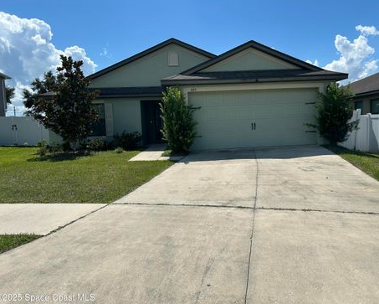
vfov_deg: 51.6
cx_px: 204
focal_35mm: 28
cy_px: 155
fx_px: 314
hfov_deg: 62.1
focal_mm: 5.7
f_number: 1.5
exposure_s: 1/6993
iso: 50
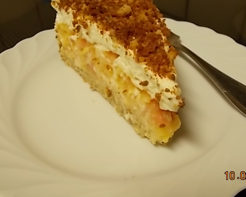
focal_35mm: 37
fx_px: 269
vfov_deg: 40.0
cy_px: 87
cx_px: 138
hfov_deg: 49.0
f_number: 3.4
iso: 200
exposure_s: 1/13
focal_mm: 5.3
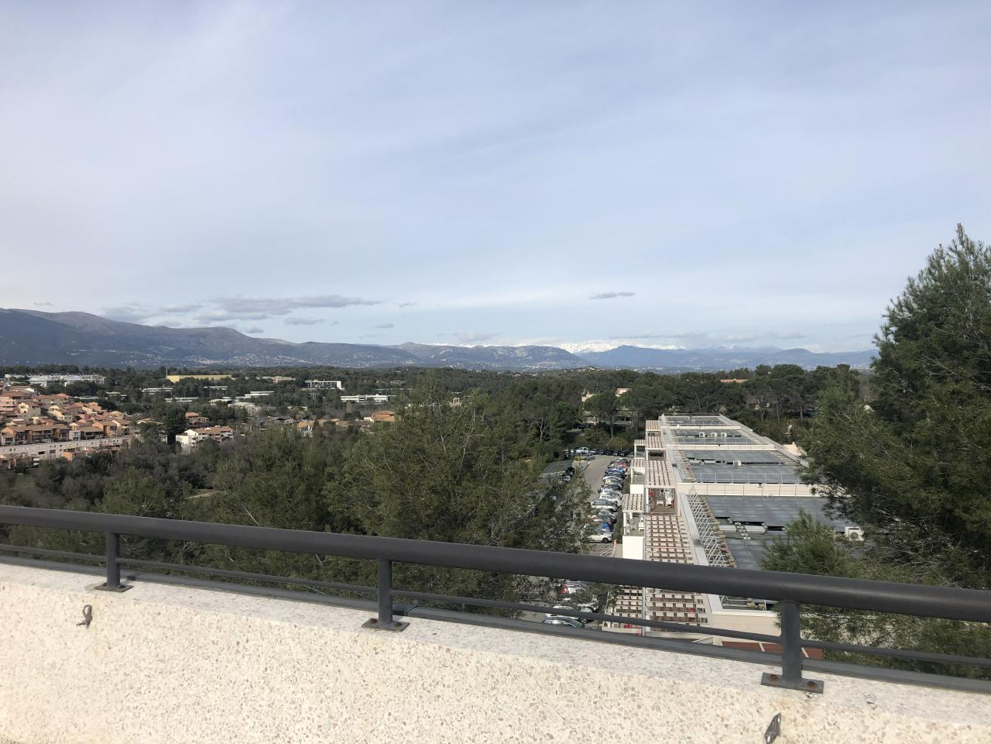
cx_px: 496
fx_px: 802
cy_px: 372
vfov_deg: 49.7
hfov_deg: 63.4
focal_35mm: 28
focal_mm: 3.99
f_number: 1.8
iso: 20
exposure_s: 1/2825
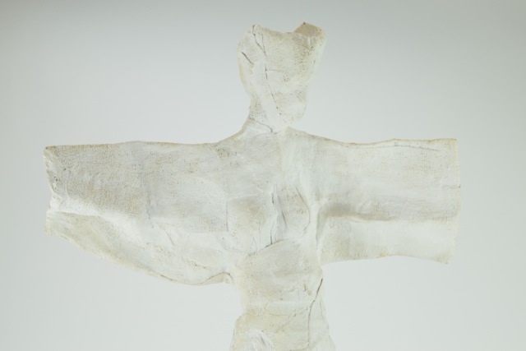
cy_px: 176
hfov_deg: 36.9
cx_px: 263
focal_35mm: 54
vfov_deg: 25.1
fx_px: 789
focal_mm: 36
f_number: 8
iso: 800
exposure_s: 1/125
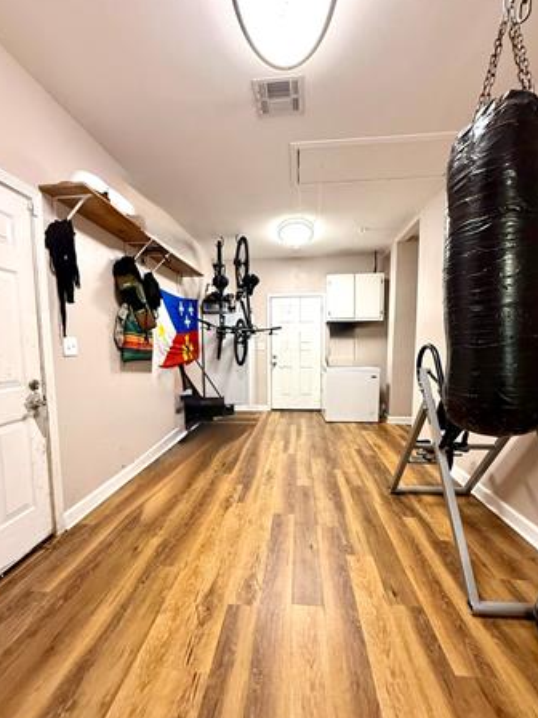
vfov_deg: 98.1
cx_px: 269
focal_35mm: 15
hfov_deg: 81.7
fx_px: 311
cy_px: 373
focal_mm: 2.22
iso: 320
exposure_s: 1/60
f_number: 2.2
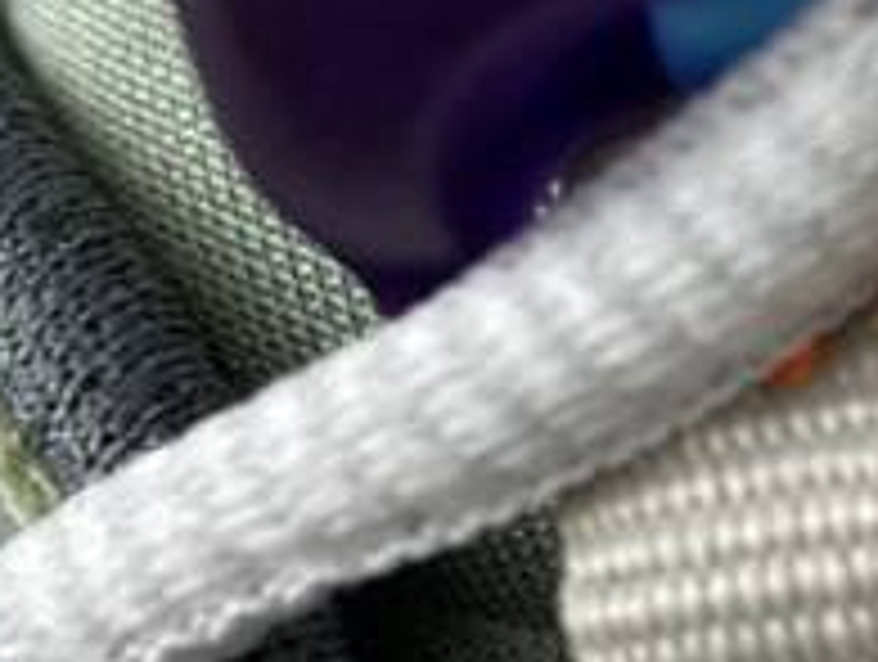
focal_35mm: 133
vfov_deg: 11.1
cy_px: 563
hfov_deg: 14.1
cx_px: 1189
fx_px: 3380
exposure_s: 1/100
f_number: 1.8
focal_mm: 4.25
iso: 64
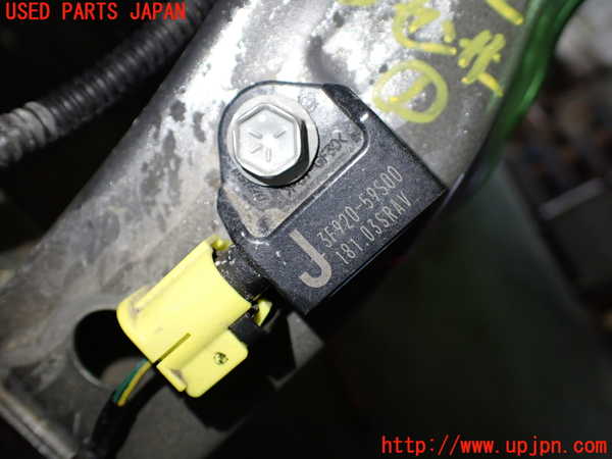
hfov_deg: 60.0
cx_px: 306
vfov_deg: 46.8
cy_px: 230
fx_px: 530
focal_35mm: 30
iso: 400
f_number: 2.3
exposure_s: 1/125
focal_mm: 5.4
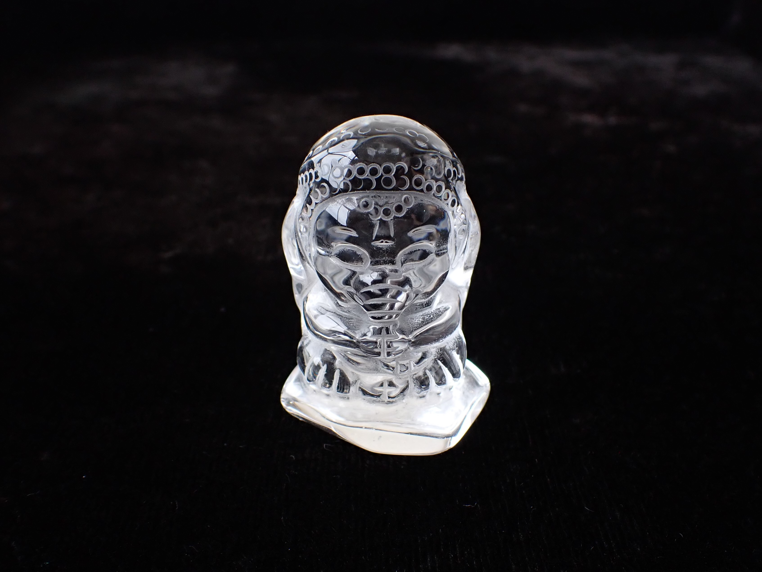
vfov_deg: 46.8
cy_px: 286
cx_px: 381
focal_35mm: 30
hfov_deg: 60.0
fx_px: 660
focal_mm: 5.4
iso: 250
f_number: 3.2
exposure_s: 1/125
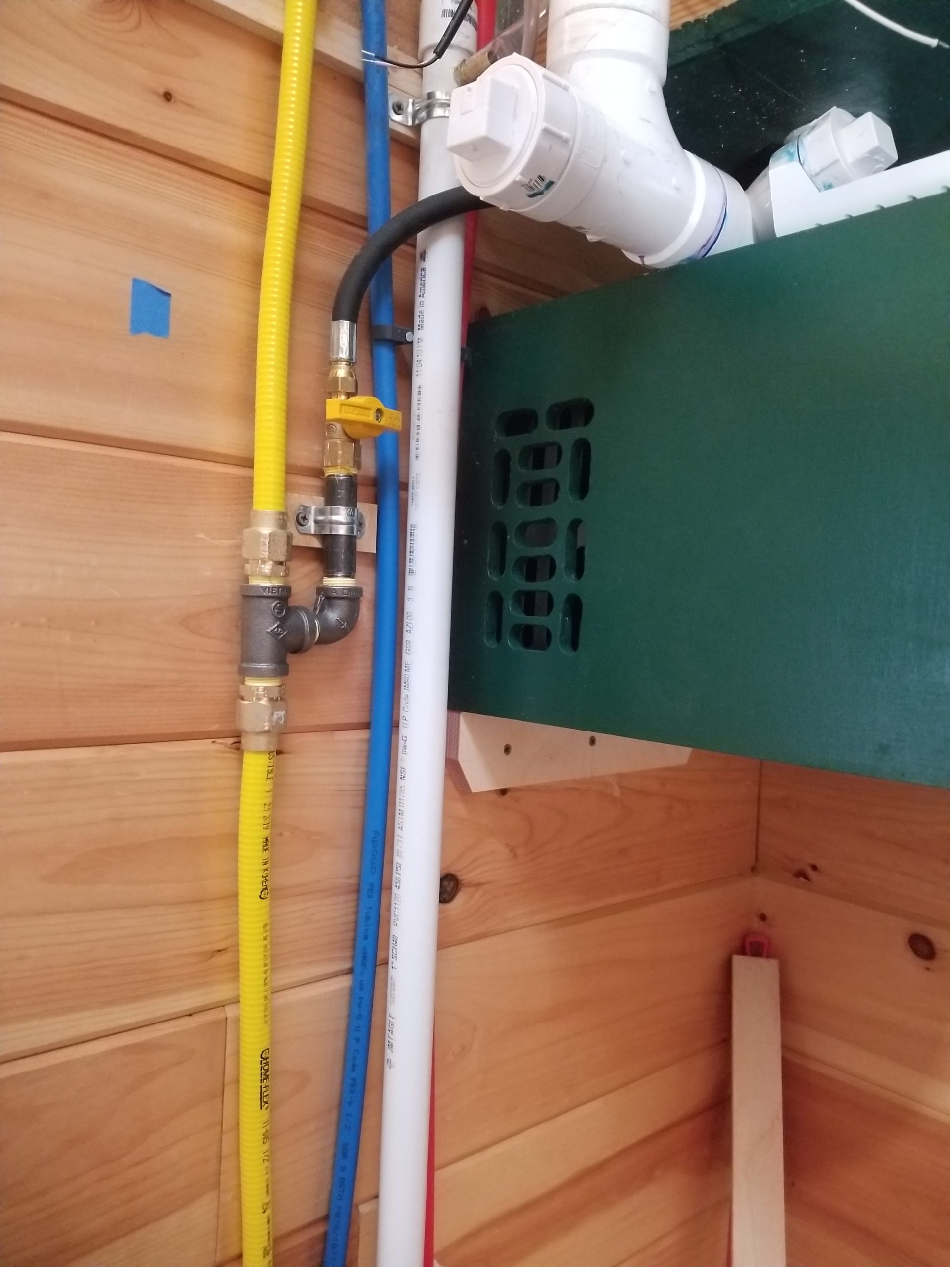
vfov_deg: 67.3
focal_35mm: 26
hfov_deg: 53.1
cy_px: 634
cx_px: 475
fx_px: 951
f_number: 1.7
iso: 1000
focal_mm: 4.25
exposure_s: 1/60
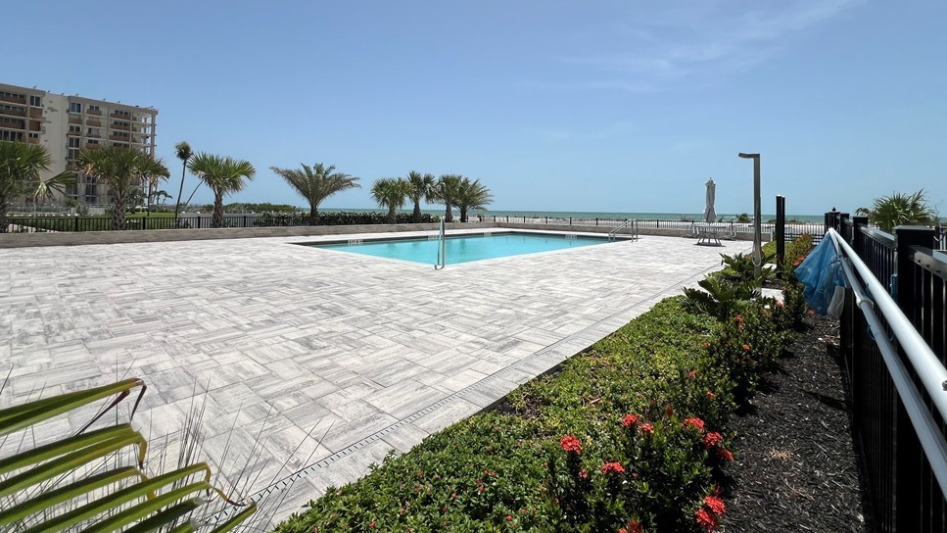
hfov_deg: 103.0
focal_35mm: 15
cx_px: 486
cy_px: 200
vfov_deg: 69.4
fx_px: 377
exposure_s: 1/4065
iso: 32
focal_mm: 1.57
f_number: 1.8
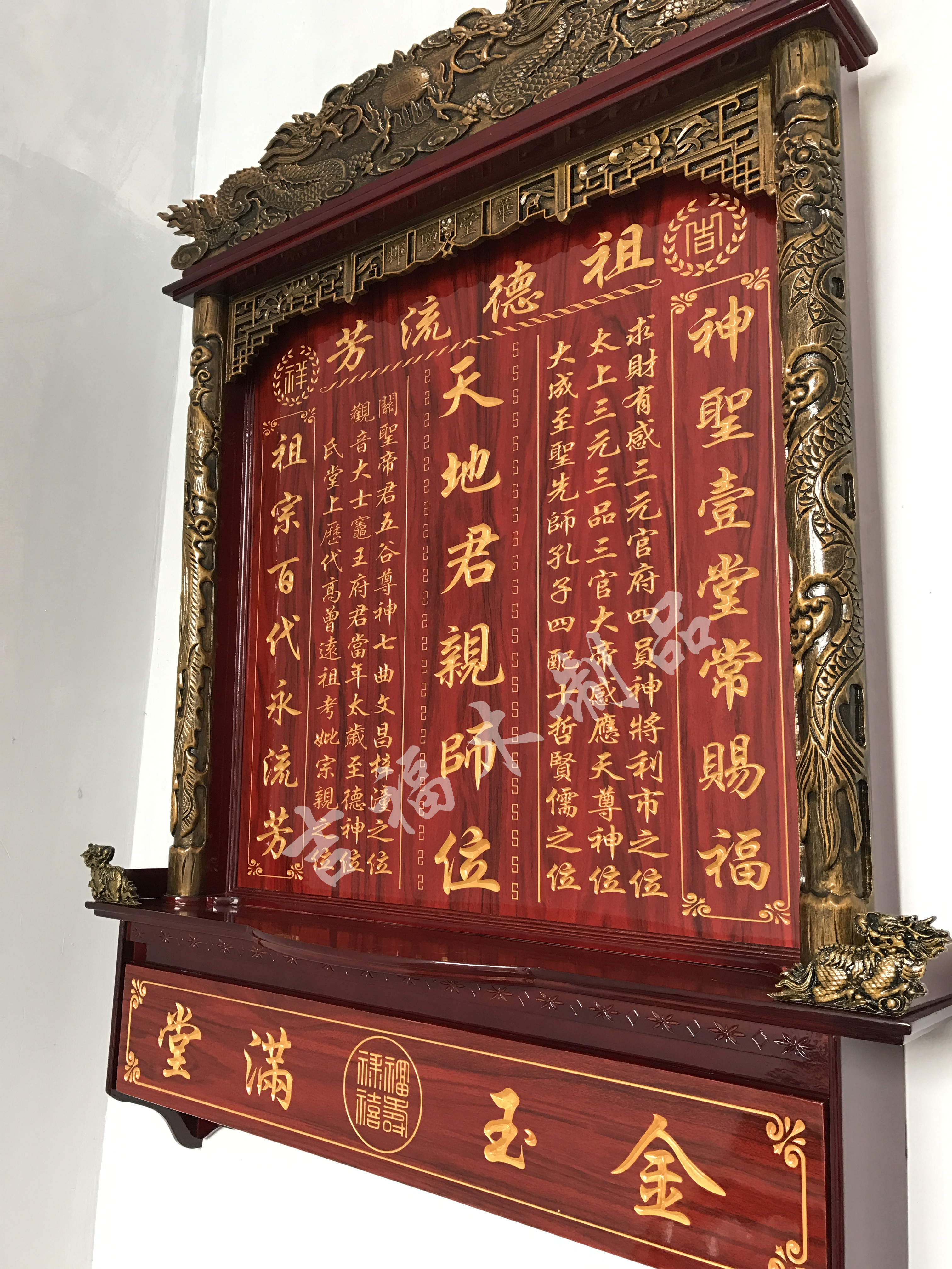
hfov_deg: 49.8
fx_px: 1027
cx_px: 476
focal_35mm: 28
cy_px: 634
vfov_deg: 63.4
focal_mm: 3.99
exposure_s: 1/33
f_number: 1.8
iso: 32
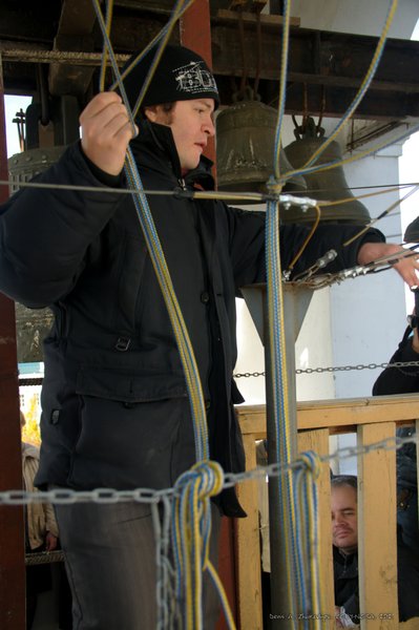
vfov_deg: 53.2
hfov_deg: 36.8
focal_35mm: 36
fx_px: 630
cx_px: 210
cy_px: 315
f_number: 5.6
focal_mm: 24
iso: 200
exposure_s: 1/160
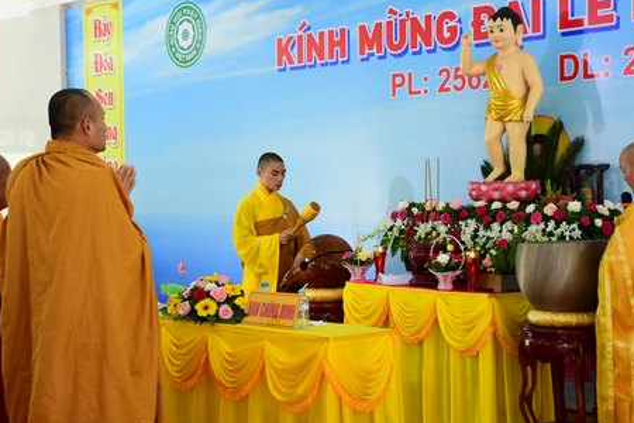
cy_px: 180
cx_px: 289
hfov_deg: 30.9
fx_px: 1145
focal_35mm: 65
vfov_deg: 20.9
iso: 1000
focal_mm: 30
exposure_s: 1/50
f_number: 4
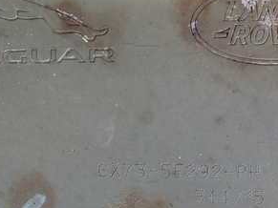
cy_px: 128
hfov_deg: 20.2
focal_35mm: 97
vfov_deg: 15.2
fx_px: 779
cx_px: 139
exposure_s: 1/125
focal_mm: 8.4
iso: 400
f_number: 3.1
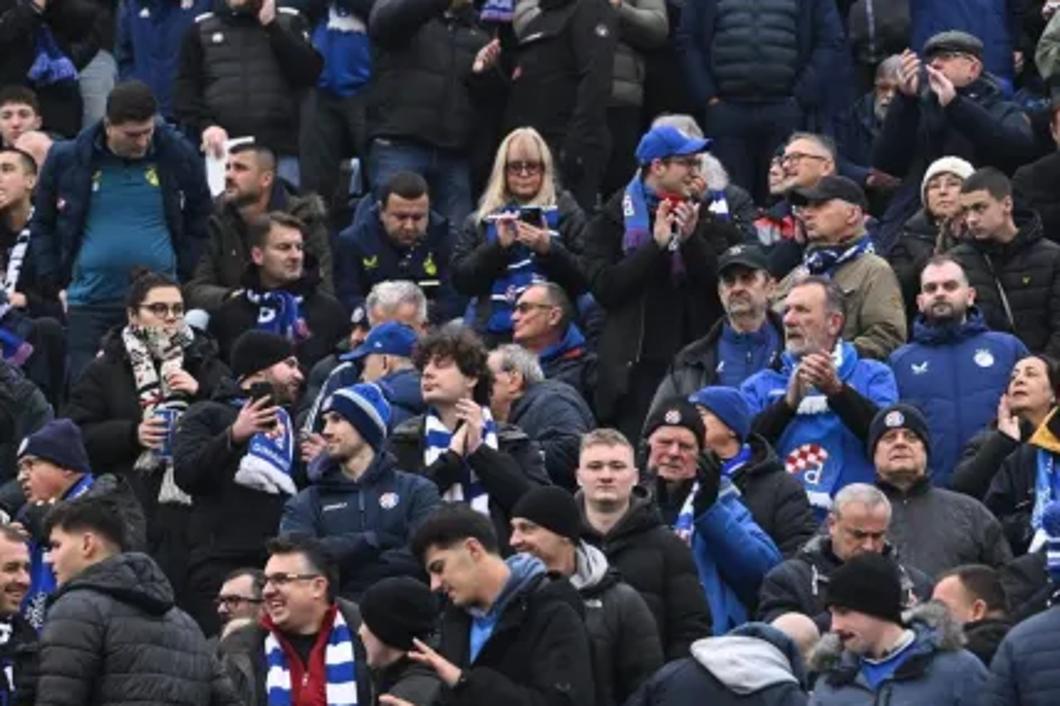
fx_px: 8359
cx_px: 716
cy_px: 258
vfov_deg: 4.8
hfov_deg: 7.3
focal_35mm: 284
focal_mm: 160
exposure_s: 1/1600
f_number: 4
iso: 4000
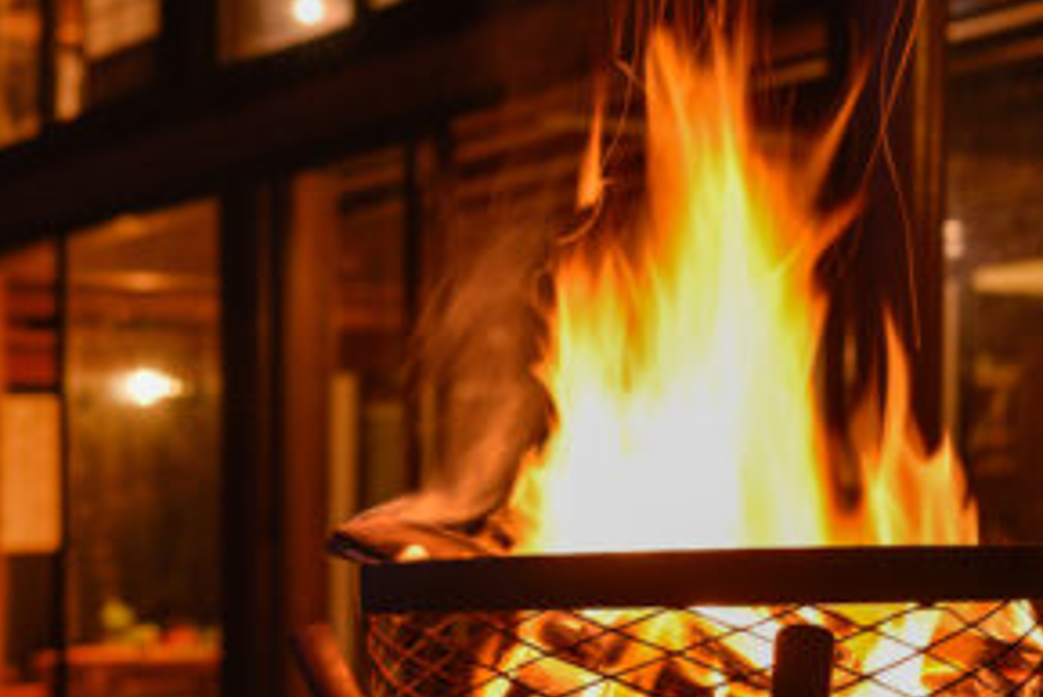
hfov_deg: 24.1
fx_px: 2406
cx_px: 213
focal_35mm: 83
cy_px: 249
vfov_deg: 16.4
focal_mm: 40
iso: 100
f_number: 2.8
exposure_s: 1/5
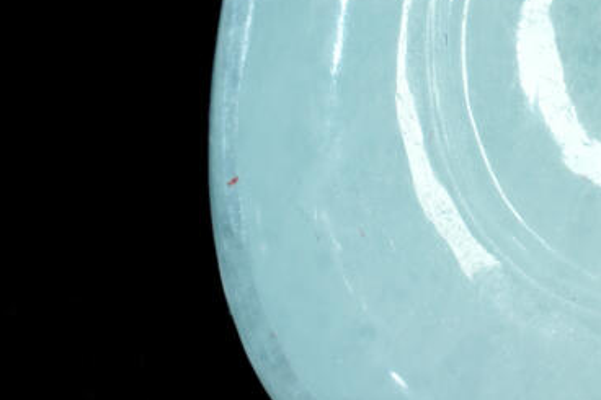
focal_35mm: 598
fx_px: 9978
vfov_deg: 2.3
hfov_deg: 3.4
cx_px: 545
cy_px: 7
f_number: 18
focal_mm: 105
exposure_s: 1/160
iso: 100
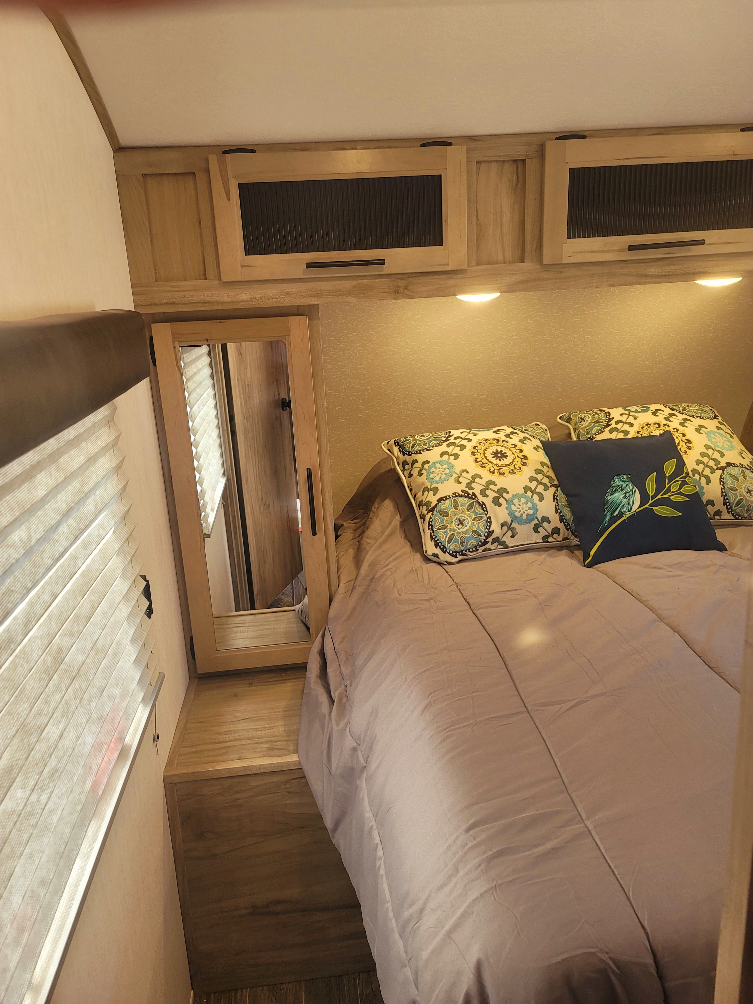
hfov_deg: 54.9
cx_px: 376
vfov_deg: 69.4
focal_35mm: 25
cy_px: 502
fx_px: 725
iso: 160
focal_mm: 7
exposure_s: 1/119
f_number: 1.8
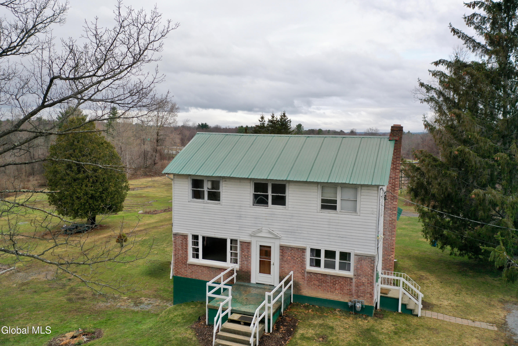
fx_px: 403
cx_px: 259
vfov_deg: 46.4
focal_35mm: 28
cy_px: 173
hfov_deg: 65.5
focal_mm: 10.26
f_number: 3.2
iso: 100
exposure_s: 1/50
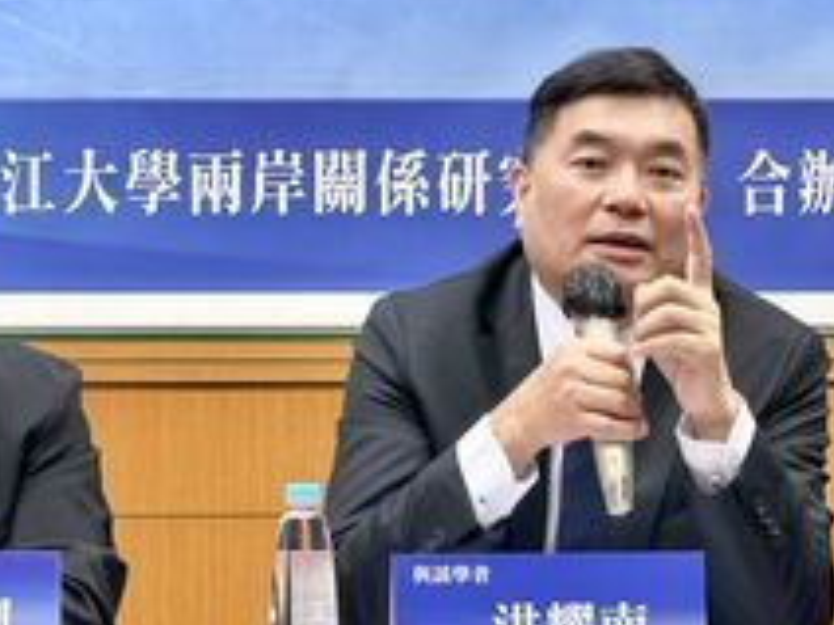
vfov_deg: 7.9
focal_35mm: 189
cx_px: 555
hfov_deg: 10.5
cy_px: 275
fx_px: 4554
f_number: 2.8
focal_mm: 16.89
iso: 400
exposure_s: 1/60
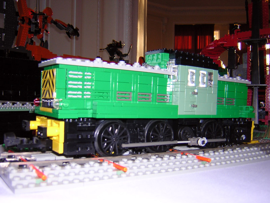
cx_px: 135
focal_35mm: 36
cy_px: 102
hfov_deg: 51.4
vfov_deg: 39.7
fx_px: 281
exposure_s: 1/60.1
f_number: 2.6
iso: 100
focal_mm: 4.7
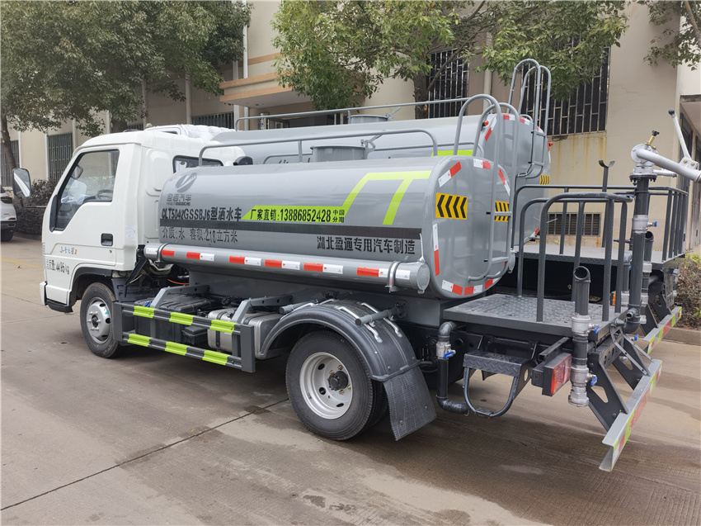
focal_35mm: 27
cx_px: 350
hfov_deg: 65.3
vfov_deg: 51.3
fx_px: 547
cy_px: 263
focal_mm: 6.67
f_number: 1.9
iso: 80
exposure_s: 1/120
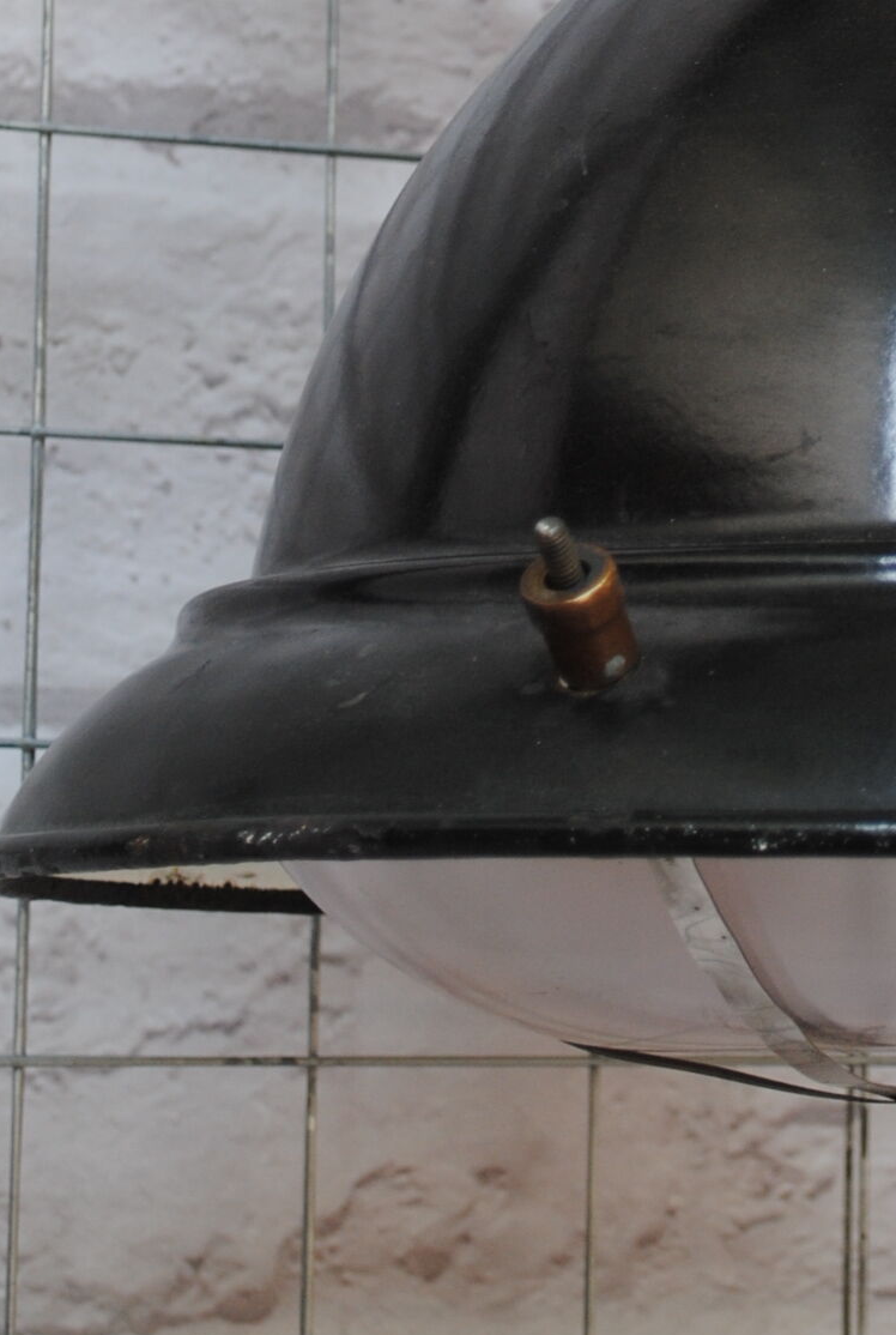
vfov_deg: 13.0
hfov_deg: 8.8
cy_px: 48
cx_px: 910
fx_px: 5795
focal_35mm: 156
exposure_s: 1/80
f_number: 5.3
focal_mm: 40
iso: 200
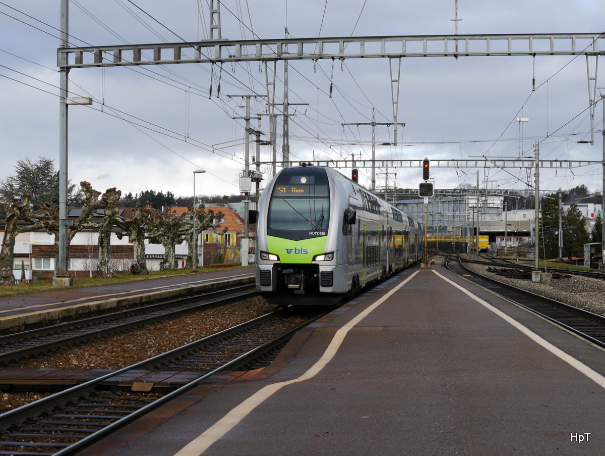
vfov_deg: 28.1
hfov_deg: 36.8
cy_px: 228
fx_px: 910
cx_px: 302
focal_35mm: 52
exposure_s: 1/200
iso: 160
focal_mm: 26
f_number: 7.1
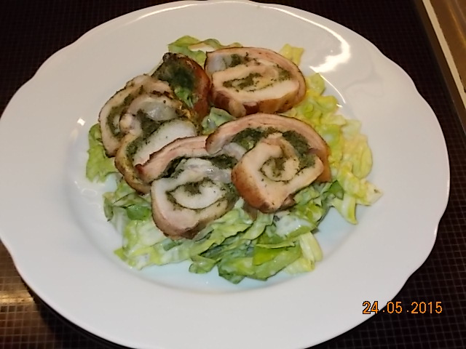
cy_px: 174
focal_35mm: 50
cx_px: 233
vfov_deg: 29.1
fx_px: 673
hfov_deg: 38.2
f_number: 4.5
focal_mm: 9
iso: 200
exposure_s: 1/30
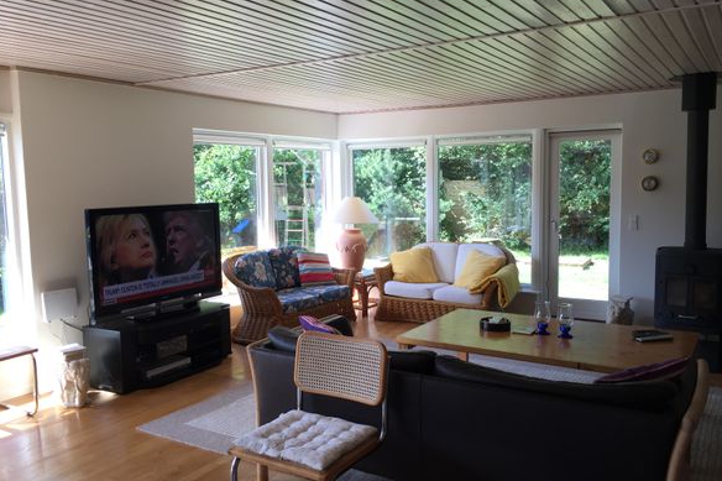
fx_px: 622
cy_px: 245
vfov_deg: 42.3
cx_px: 362
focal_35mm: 31
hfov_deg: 60.3
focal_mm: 4.15
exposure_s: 1/118
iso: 32
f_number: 2.2
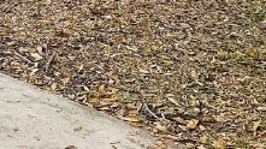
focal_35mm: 121
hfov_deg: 14.8
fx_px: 853
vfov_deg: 8.8
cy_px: -240
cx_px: -250
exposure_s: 1/1139
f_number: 1.78
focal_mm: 6.76
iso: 80
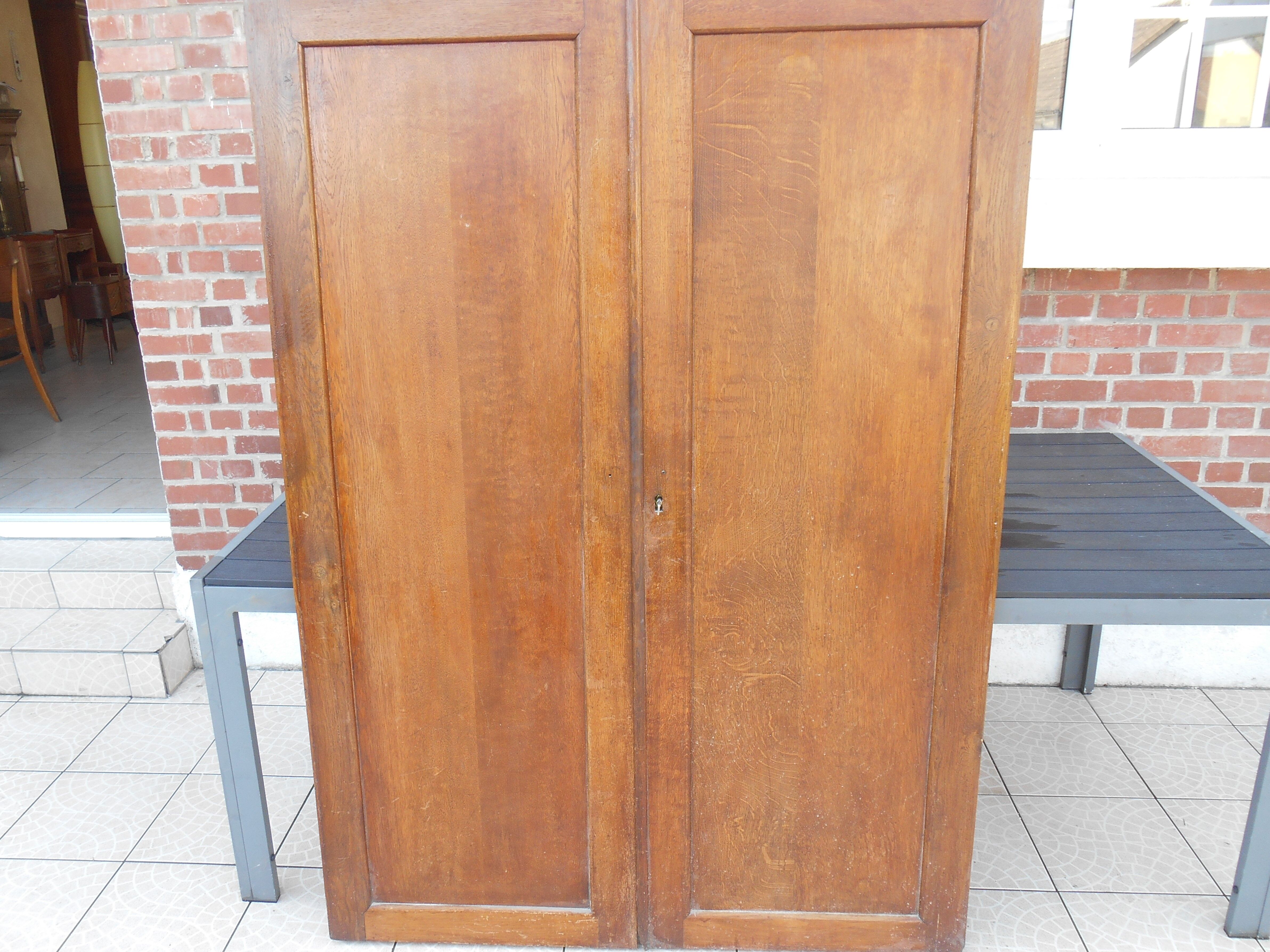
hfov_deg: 67.3
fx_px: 954
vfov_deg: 53.1
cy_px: 476
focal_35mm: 26
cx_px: 635
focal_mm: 4.7
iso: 80
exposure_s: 1/40
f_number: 3.4
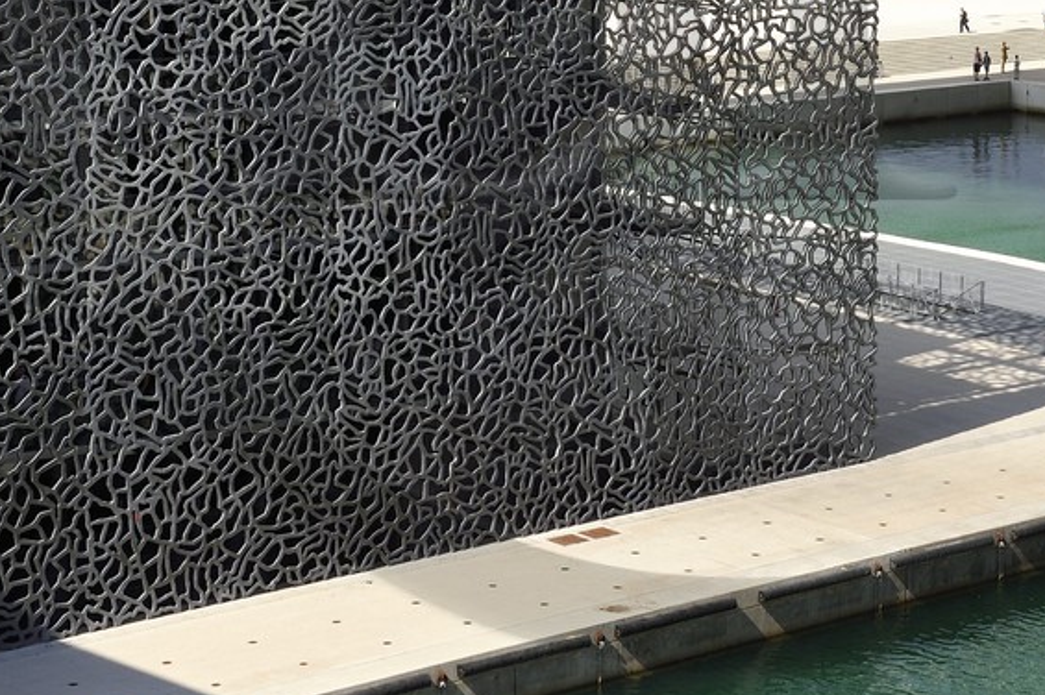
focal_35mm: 102
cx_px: 744
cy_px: -100
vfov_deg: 13.1
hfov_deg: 19.9
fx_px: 2959
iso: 200
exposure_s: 1/200
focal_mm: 36
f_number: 16
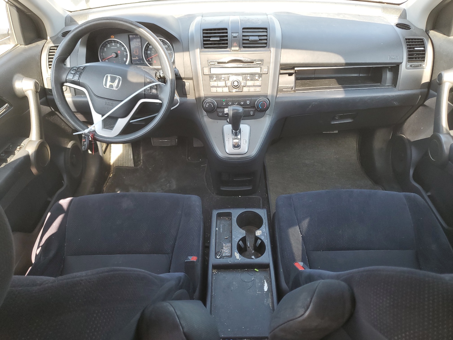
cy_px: 170
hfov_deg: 67.3
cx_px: 226
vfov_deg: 53.1
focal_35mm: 26
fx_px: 340
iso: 67
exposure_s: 1/120
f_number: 1.5
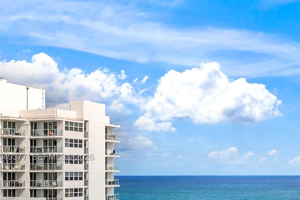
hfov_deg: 28.1
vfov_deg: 19.6
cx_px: 269
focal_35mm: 69
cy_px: 158
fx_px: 575
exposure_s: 1/2500
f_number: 8
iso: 400
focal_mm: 24
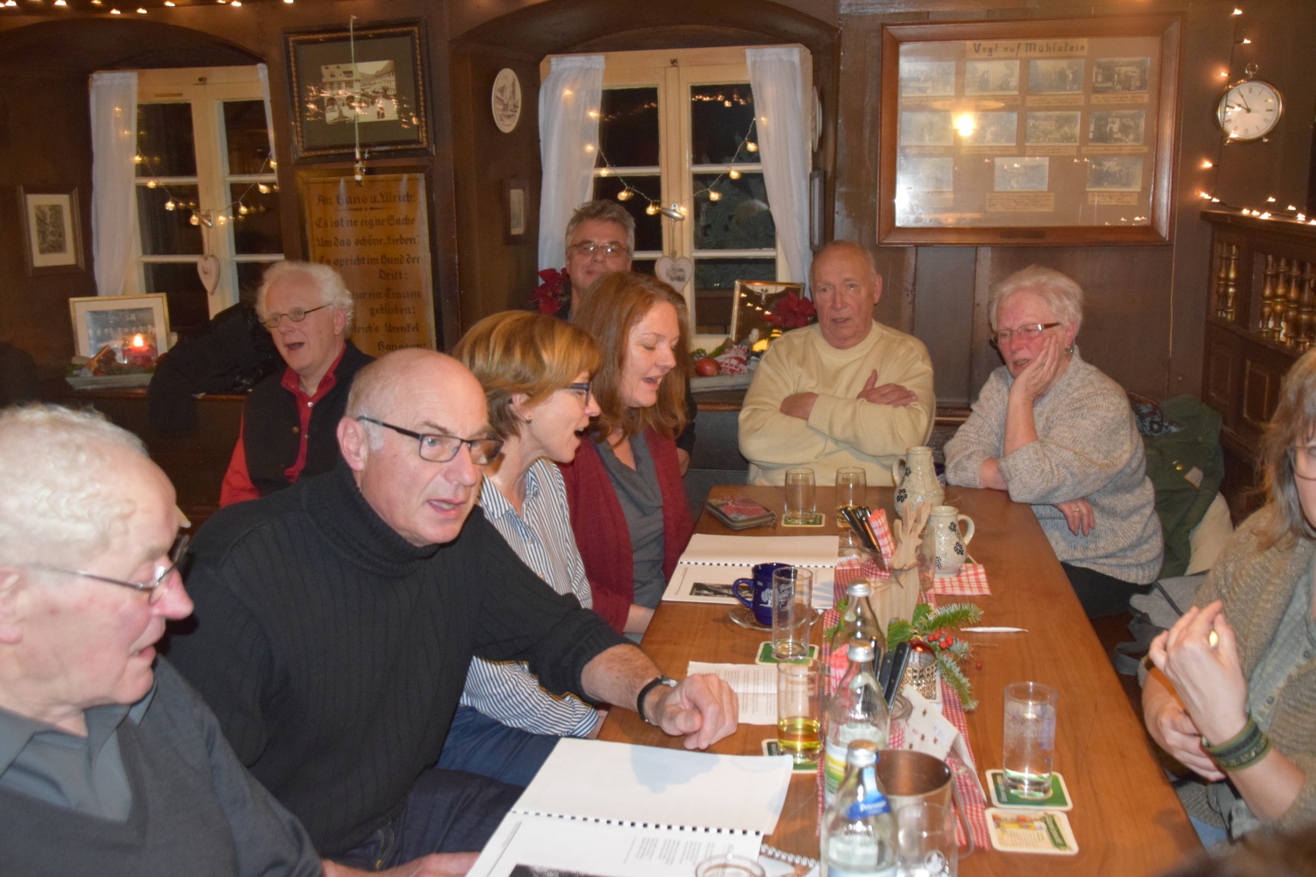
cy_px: 438
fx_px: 1261
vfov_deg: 38.4
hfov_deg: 55.1
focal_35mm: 34
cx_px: 658
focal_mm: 23
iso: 3200
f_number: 3.8
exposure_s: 1/60
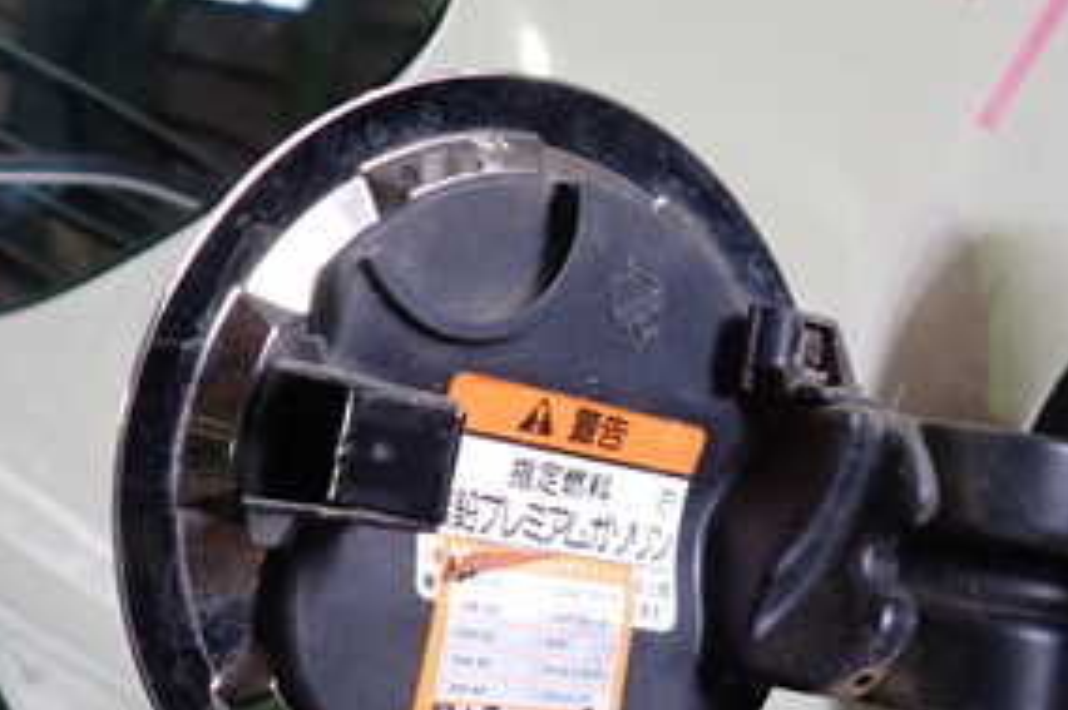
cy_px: 447
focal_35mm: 55
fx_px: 1631
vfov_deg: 24.5
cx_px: 613
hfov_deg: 36.2
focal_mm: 4.5
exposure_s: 1/60
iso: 200
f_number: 2
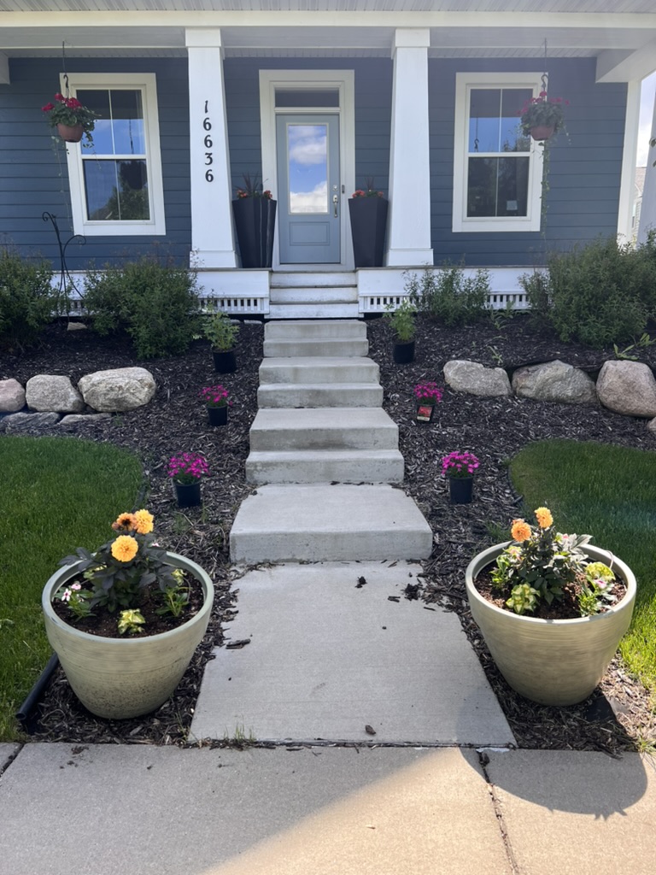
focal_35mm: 26
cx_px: 328
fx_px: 657
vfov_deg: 67.3
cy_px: 438
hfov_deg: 53.1
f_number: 1.5
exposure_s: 1/991
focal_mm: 5.7
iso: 50
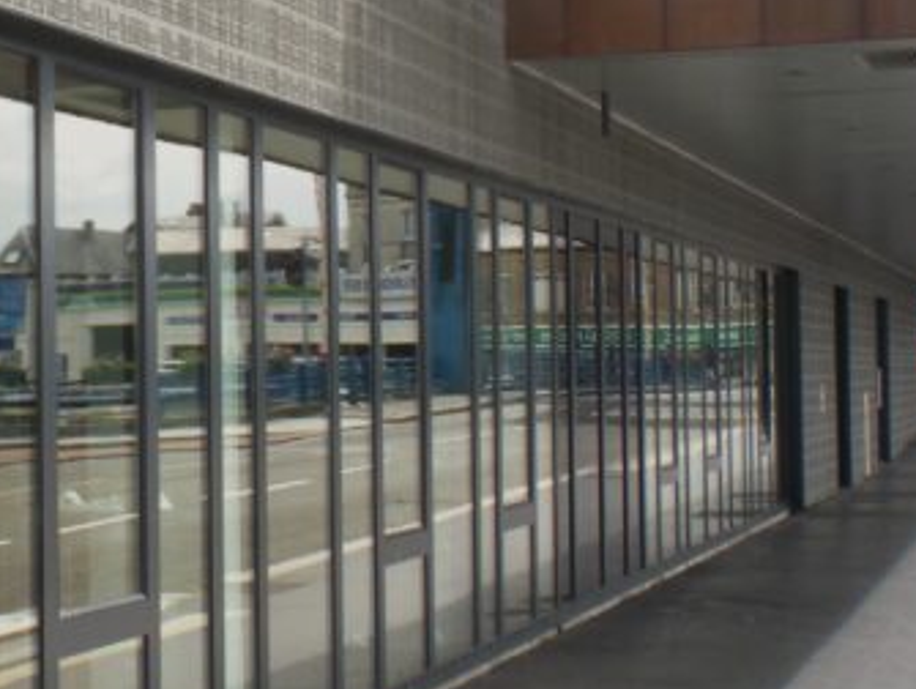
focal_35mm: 87
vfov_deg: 17.0
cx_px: 77
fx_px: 2305
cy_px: 284
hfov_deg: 21.9
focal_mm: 6.3
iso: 64
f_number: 4.6
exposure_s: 1/175
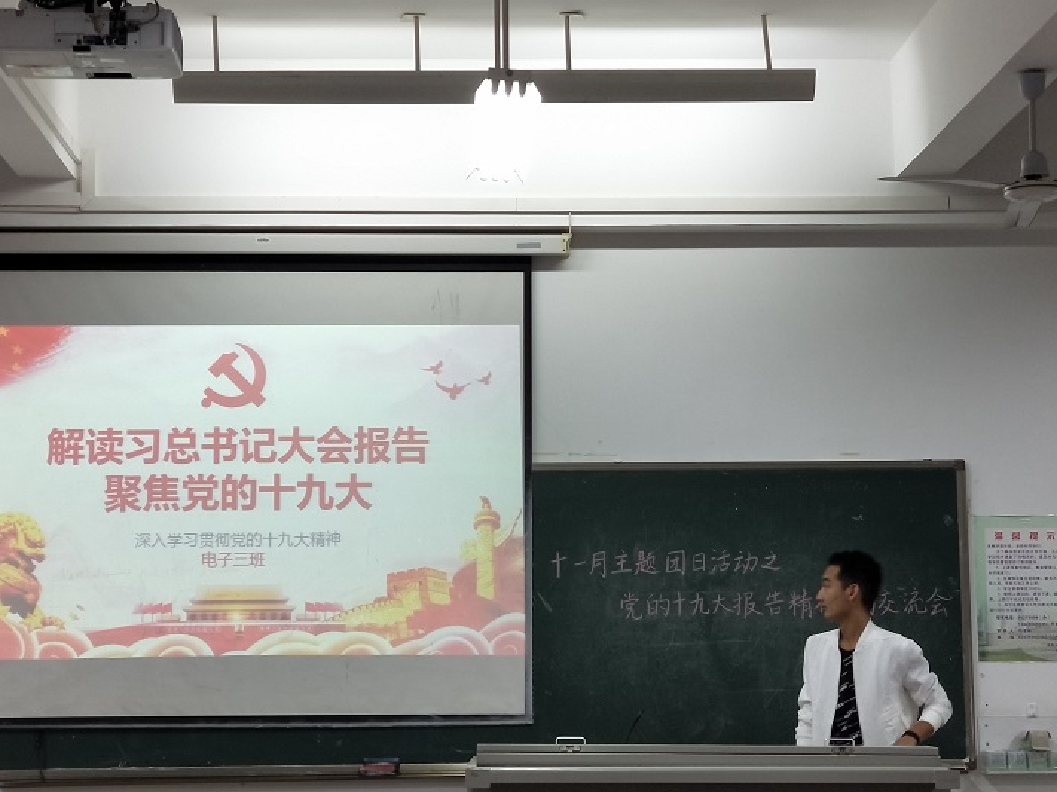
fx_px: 1099
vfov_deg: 39.6
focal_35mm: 36
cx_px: 489
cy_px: 416
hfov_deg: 51.3
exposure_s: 1/50
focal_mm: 5.47
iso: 162
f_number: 2.6
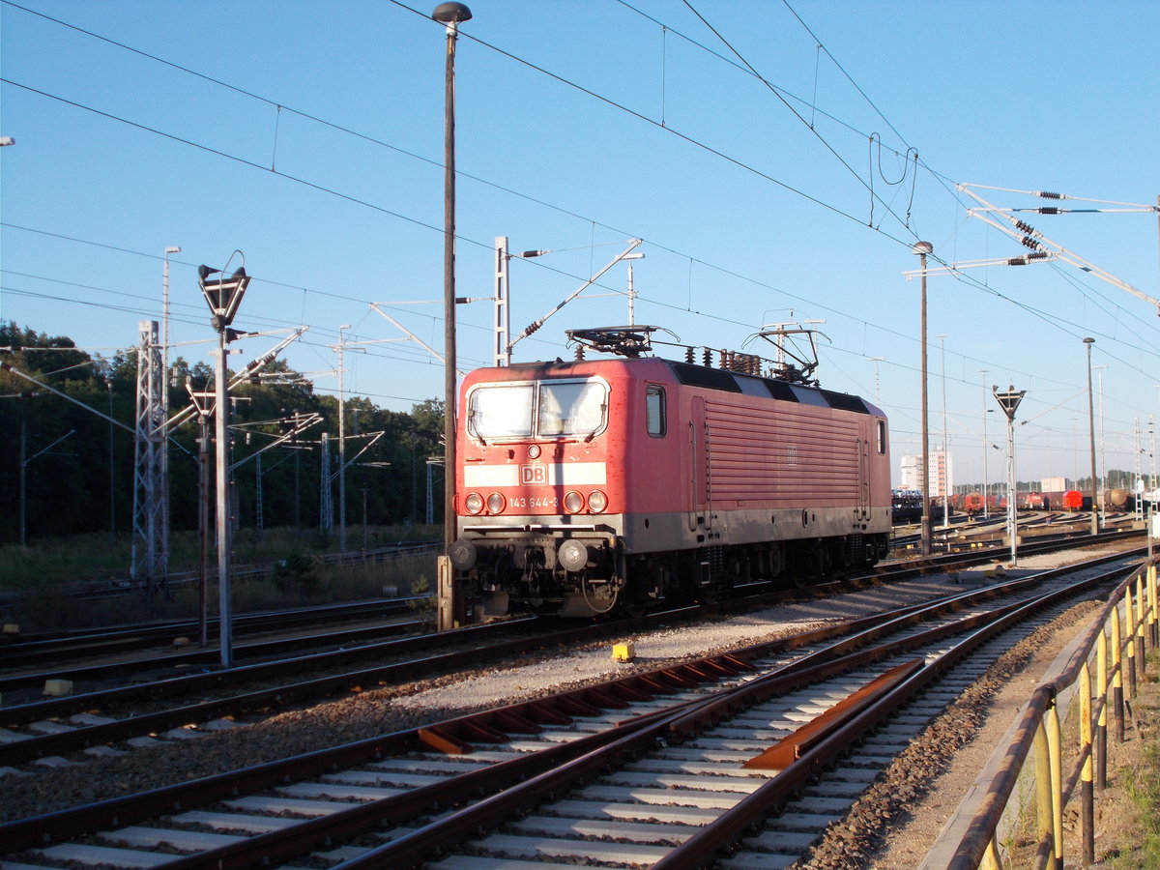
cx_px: 580
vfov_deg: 29.1
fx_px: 1676
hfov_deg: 38.2
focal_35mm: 50
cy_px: 435
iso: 80
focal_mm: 9
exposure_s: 1/320
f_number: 4.5
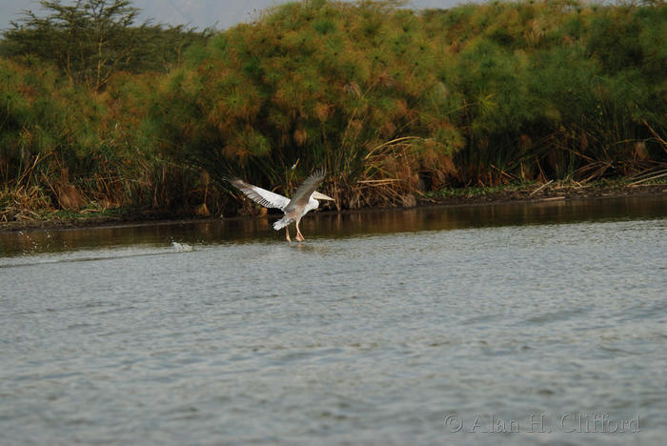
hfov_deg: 9.1
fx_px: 4172
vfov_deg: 6.1
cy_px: 223
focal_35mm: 225
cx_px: 334
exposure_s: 1/640
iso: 100
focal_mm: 150
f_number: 5
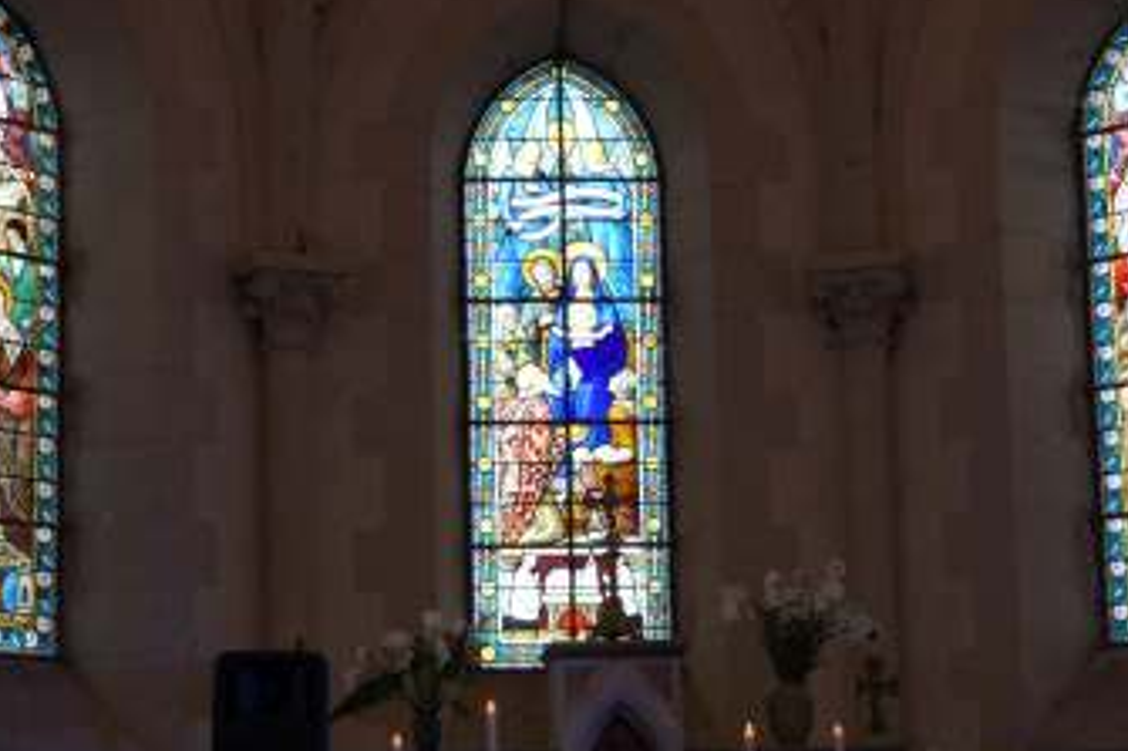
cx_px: 564
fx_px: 3277
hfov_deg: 19.5
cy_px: 450
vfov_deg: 13.1
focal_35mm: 105
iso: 1000
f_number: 5.6
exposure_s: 1/100
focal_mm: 55
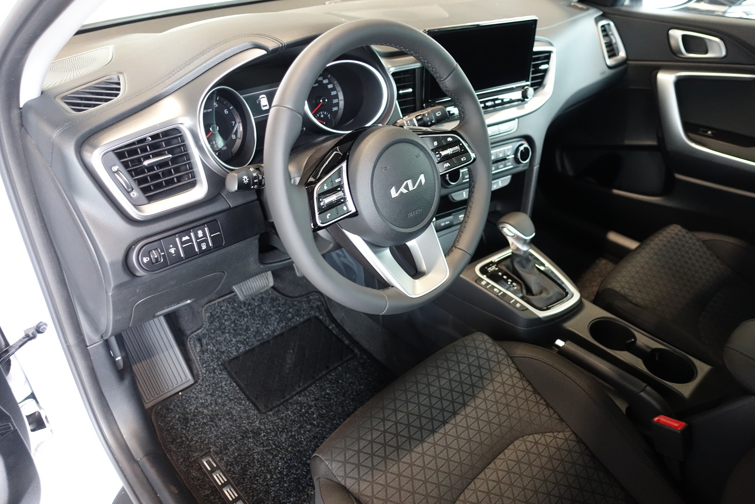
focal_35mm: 24
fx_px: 503
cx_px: 378
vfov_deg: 53.1
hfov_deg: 73.7
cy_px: 252
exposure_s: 1/40
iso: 800
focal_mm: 8.8
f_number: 1.8
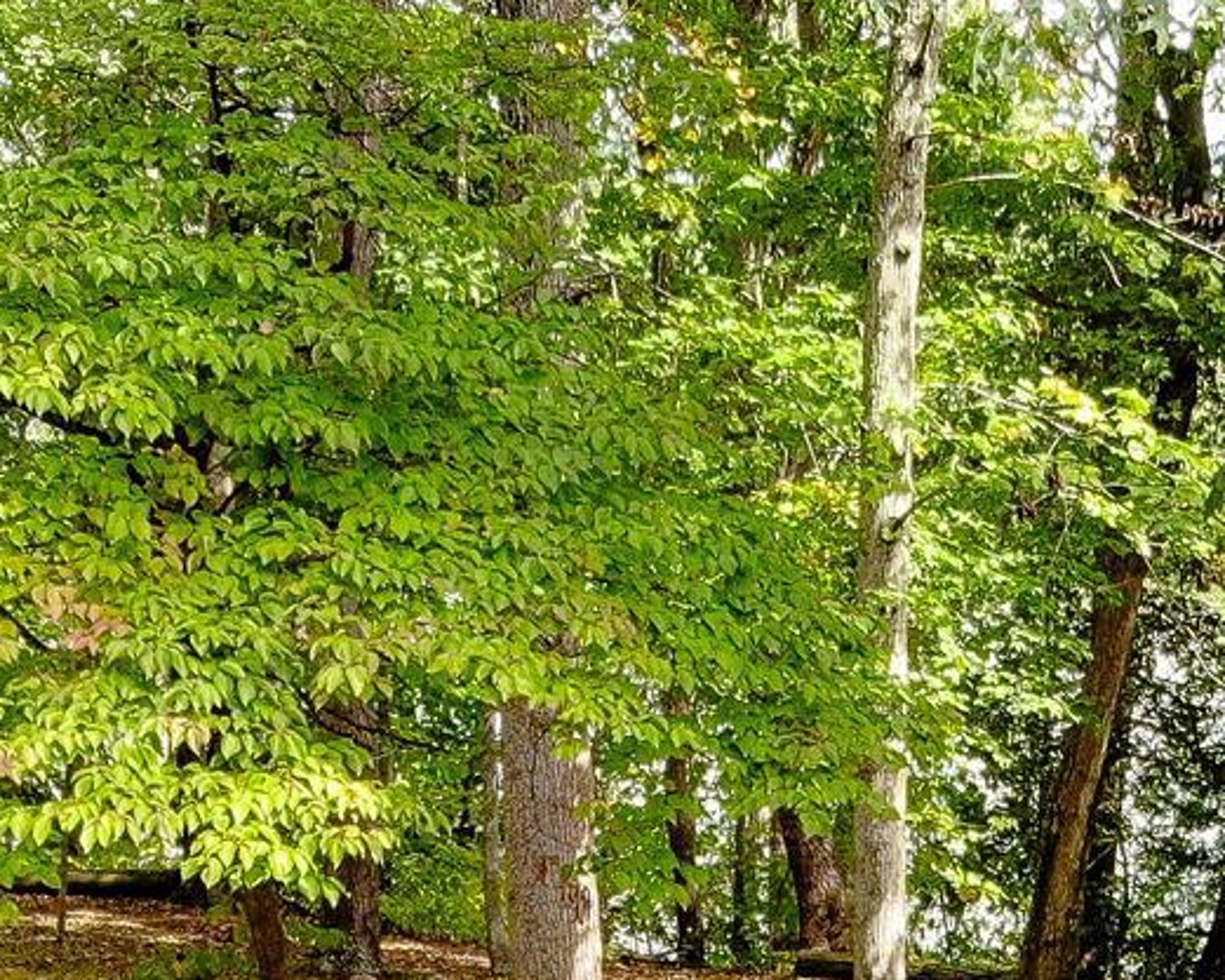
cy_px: 1513
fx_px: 3336
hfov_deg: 20.6
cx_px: 964
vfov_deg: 15.3
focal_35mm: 92
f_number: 2.8
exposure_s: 1/194
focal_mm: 4.5
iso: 111
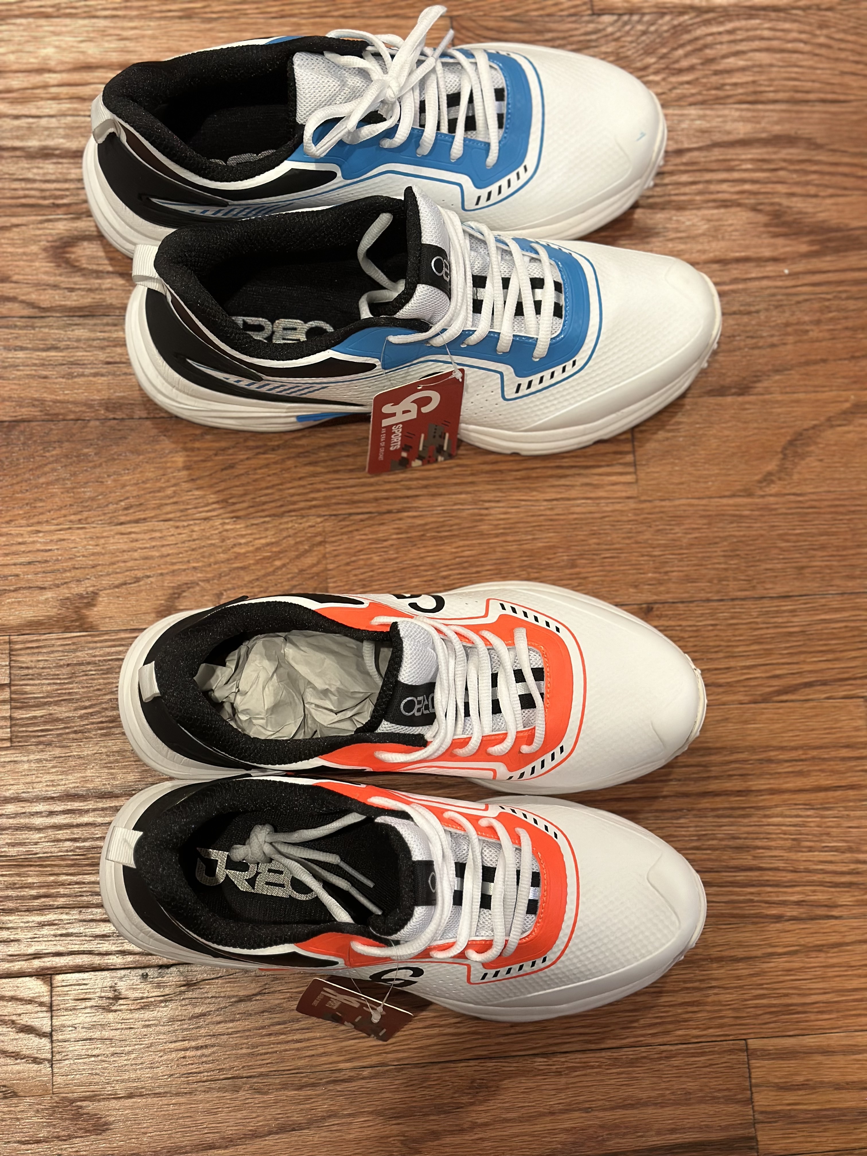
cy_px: 578
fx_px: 1603
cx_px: 434
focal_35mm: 48
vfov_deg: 39.7
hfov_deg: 30.3
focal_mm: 6.86
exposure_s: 1/60
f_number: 1.78
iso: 250
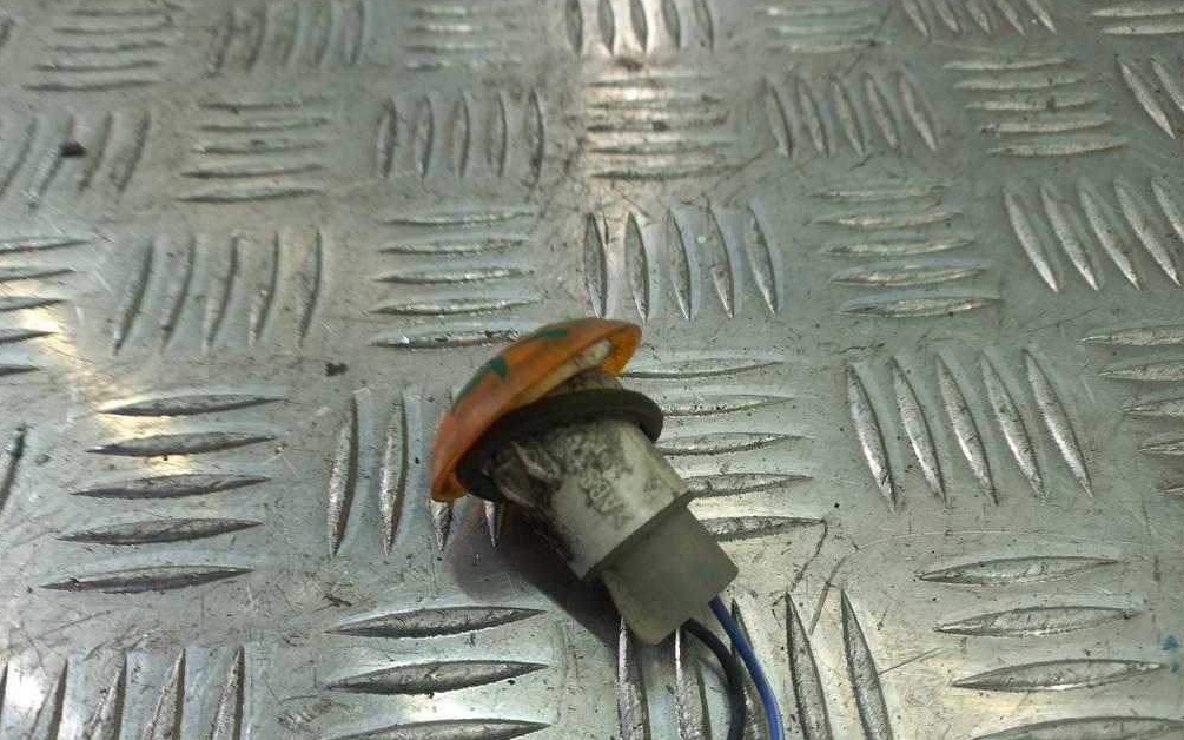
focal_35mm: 27
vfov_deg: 45.9
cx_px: 586
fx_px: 871
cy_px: 422
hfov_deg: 68.4
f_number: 1.8
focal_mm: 4.6
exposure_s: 1/50
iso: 50
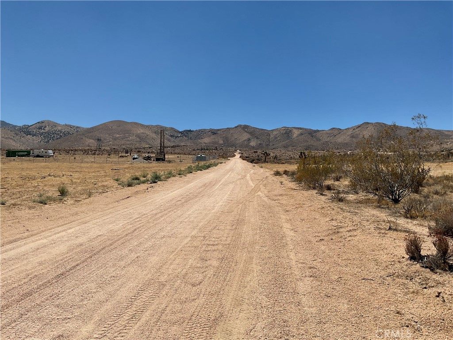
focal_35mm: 29
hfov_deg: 61.7
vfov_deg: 48.2
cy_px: 170
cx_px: 226
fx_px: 380
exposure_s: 1/4405
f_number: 1.8
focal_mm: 3
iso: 16
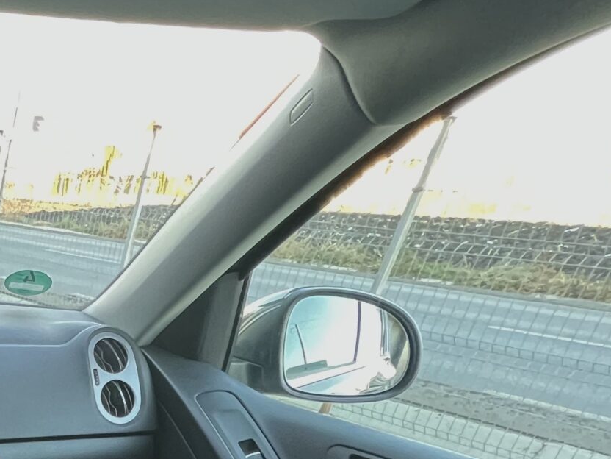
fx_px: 706
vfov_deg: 28.0
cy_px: 635
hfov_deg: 32.0
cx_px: -229
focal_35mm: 40
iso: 400
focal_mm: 1.57
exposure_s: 1/60
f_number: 1.8
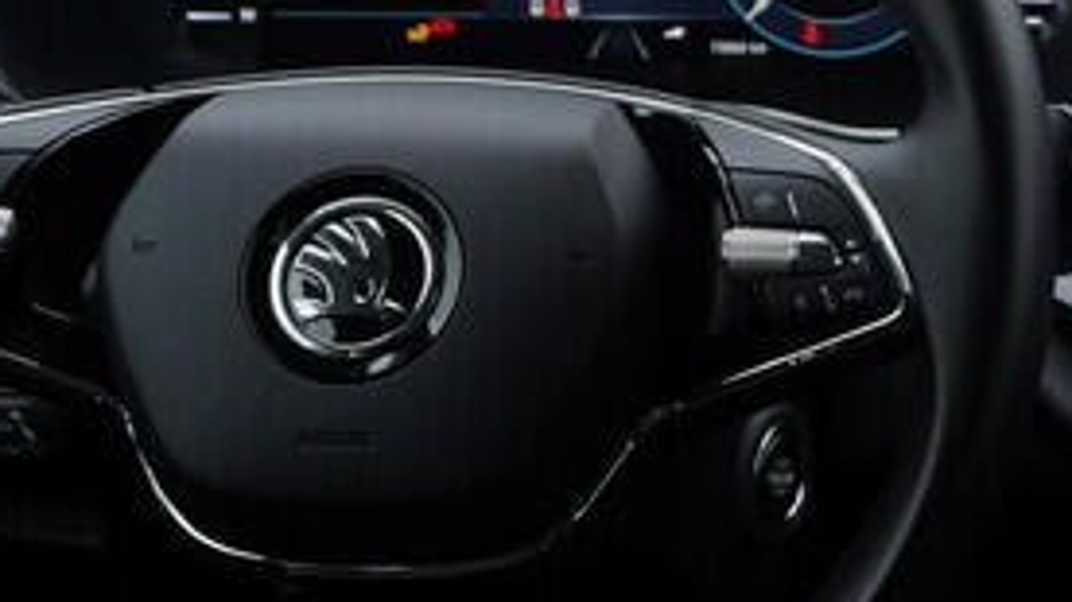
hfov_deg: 14.4
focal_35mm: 140
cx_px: 1561
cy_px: -111
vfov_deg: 8.6
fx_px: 3978
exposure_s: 1/60
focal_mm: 24
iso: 125
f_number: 4
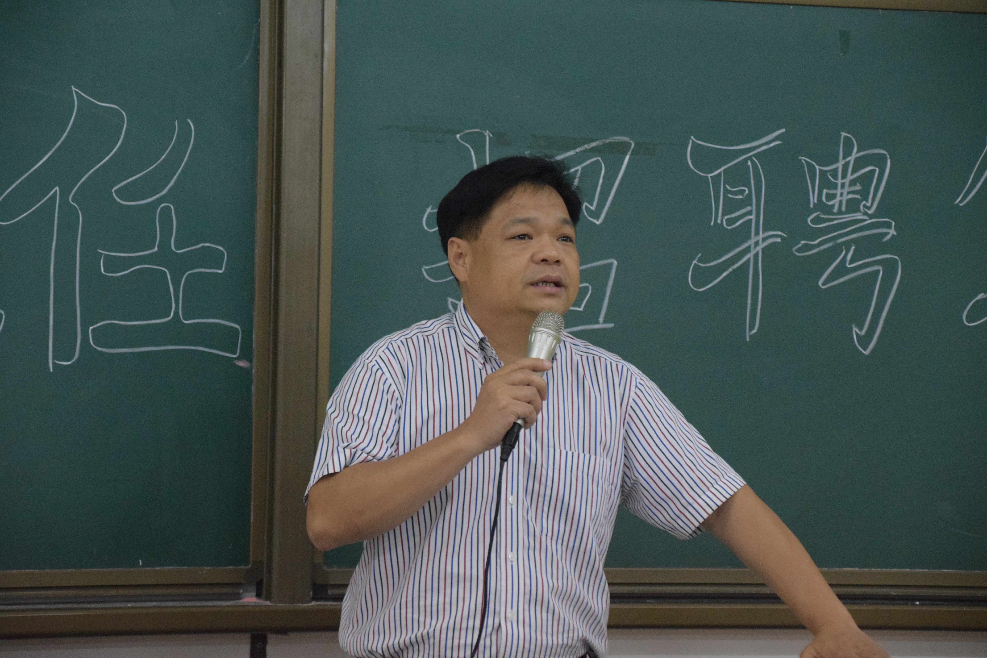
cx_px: 494
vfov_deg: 12.2
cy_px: 329
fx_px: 3084
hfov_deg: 18.2
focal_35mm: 112
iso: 3600
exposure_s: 1/60
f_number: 5.3
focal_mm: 75
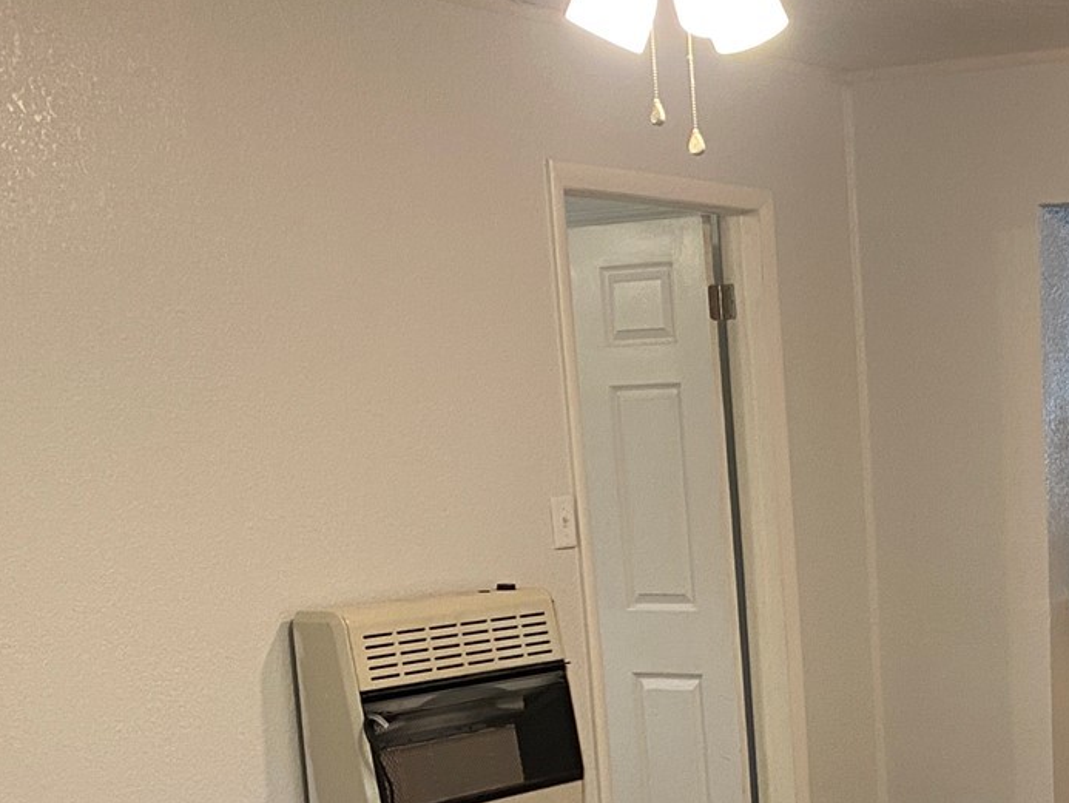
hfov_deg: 25.9
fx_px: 2224
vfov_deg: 19.7
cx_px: 1029
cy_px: 856
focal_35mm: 72
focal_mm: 4.25
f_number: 1.8
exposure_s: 1/60
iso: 160
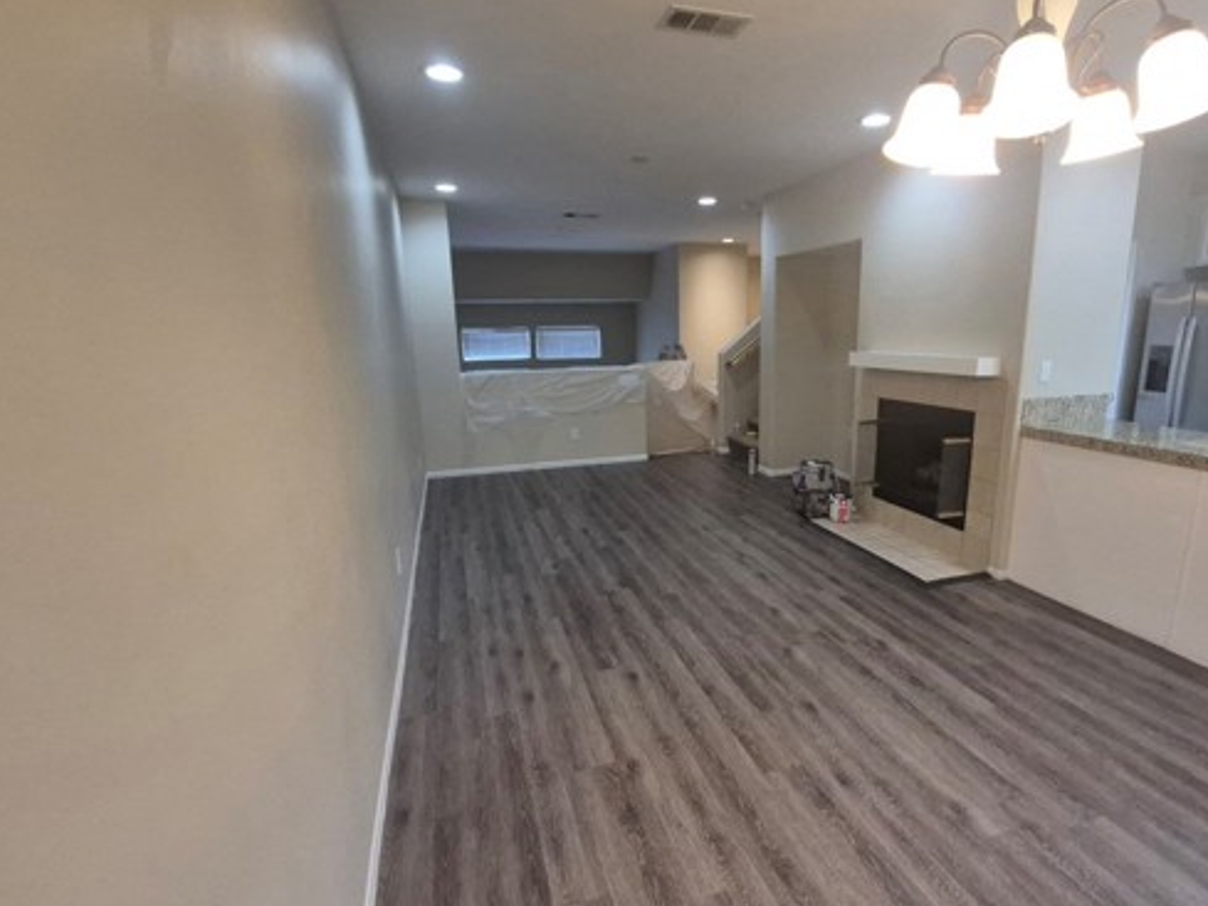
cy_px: 452
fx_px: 593
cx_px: 662
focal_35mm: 17
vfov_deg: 74.8
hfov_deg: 90.7
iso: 160
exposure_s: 1/60.2
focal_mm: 1.74
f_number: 2.2
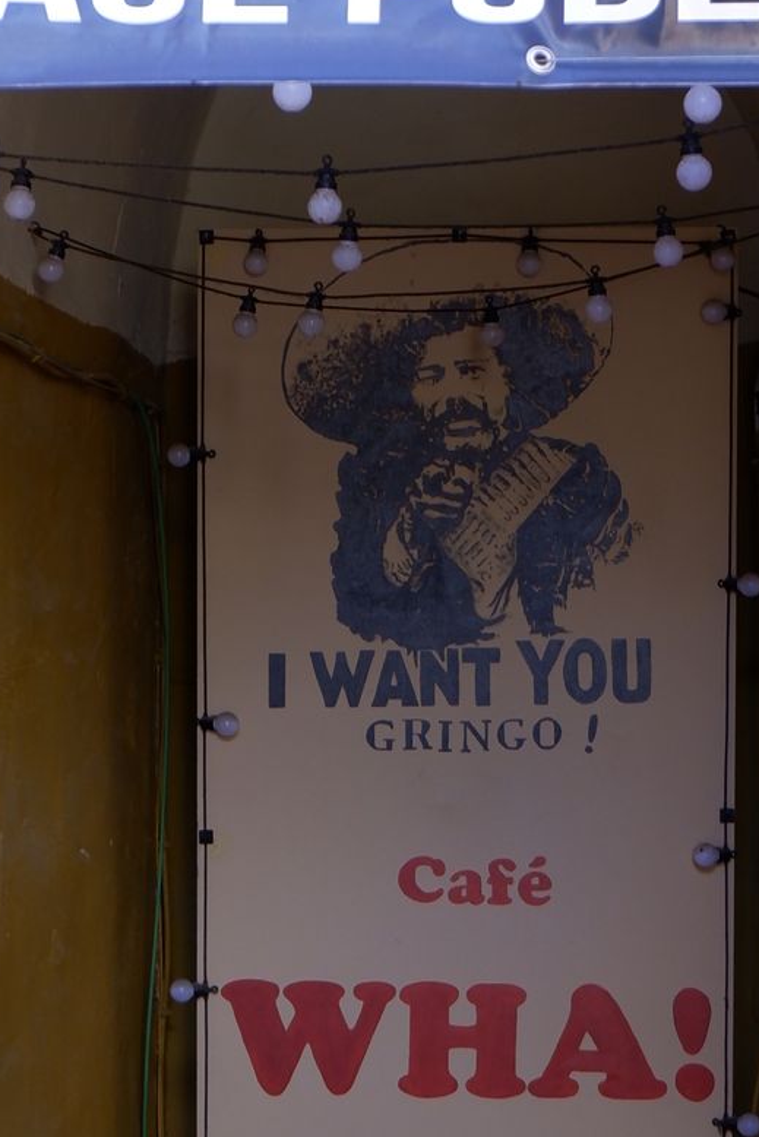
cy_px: 827
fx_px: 4169
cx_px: 309
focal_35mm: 132
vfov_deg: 15.5
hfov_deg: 10.4
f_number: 4.4
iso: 320
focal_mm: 27.1
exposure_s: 1/40
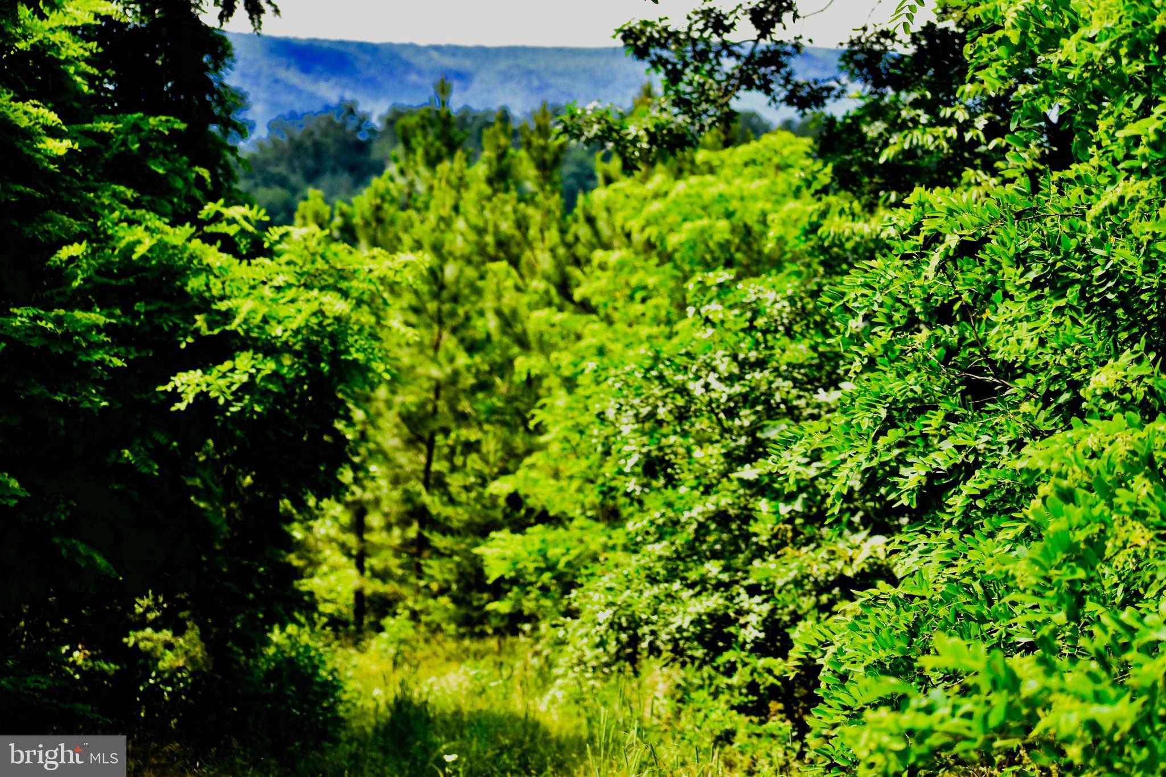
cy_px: 388
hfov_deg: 19.5
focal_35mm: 105
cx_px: 583
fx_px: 3400
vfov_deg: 13.0
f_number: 5
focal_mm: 70
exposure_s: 1/400
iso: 400
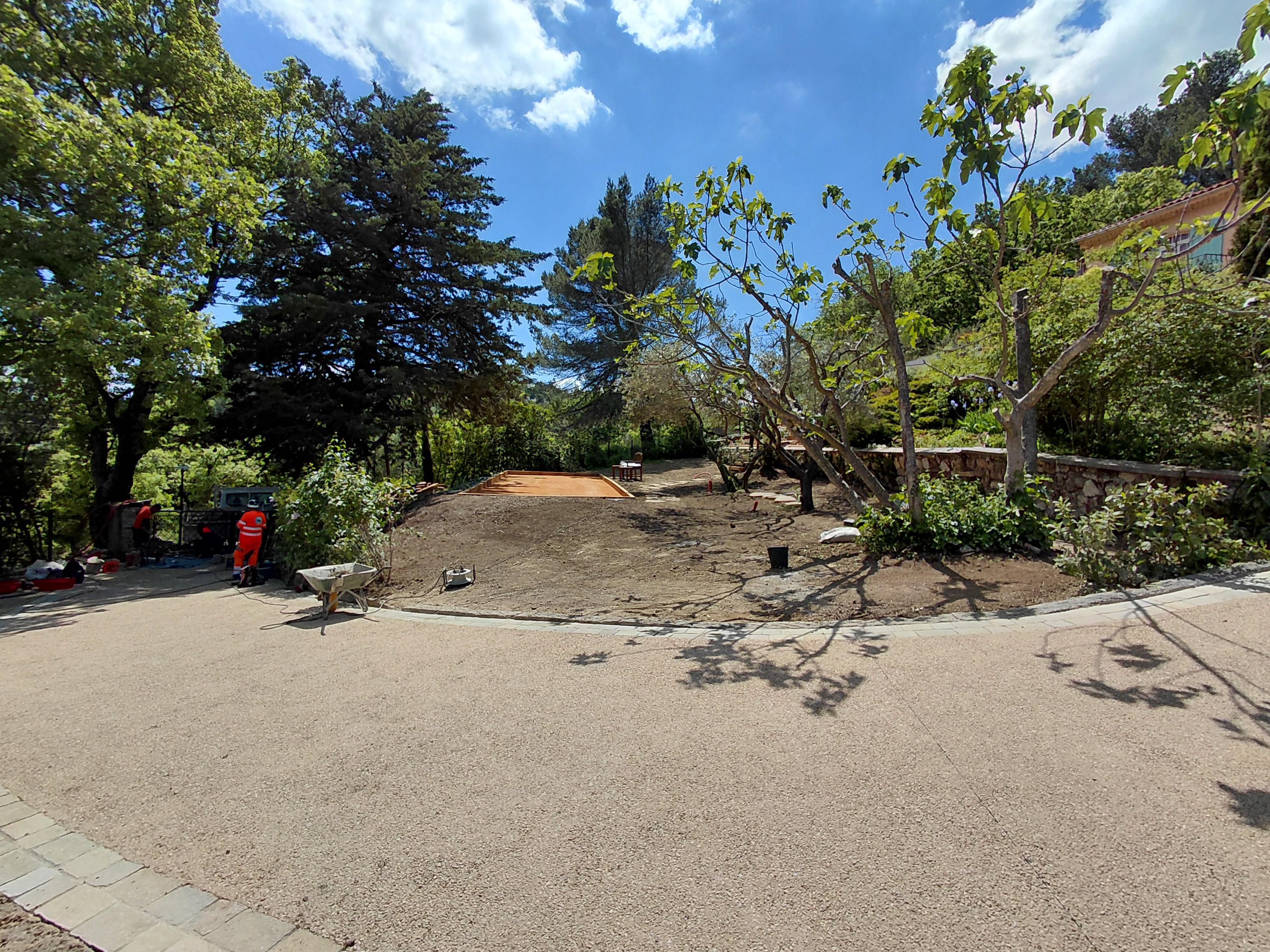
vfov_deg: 78.1
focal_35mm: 16
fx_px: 587
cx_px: 635
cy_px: 476
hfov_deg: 94.5
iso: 40
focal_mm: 1.64
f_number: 2.2
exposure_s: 1/2525
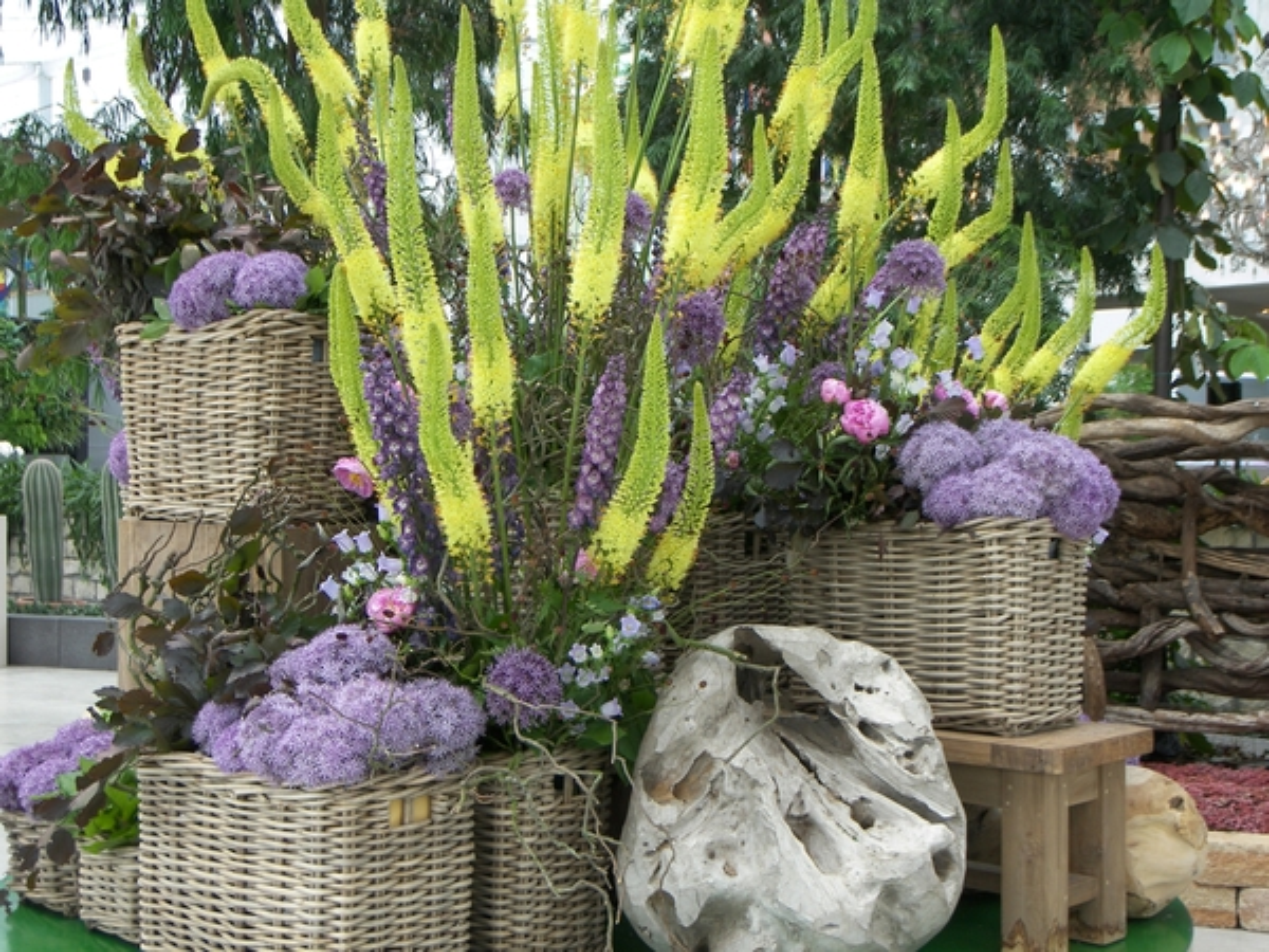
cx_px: 634
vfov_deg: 30.3
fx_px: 1760
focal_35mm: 48
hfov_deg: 39.7
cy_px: 476
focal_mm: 10.1
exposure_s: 1/40
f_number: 3.6
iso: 64
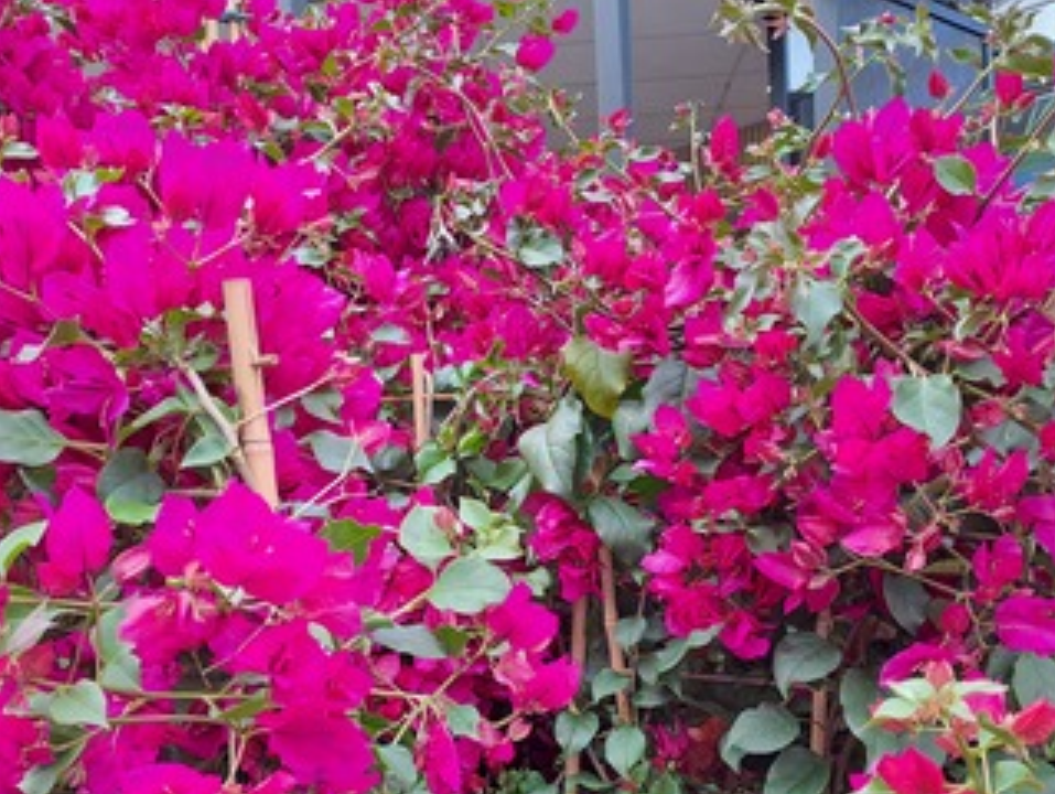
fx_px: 1098
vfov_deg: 39.0
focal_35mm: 36
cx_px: 539
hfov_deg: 51.3
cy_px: 561
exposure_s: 1/50
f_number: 1.8
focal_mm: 4.65
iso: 40
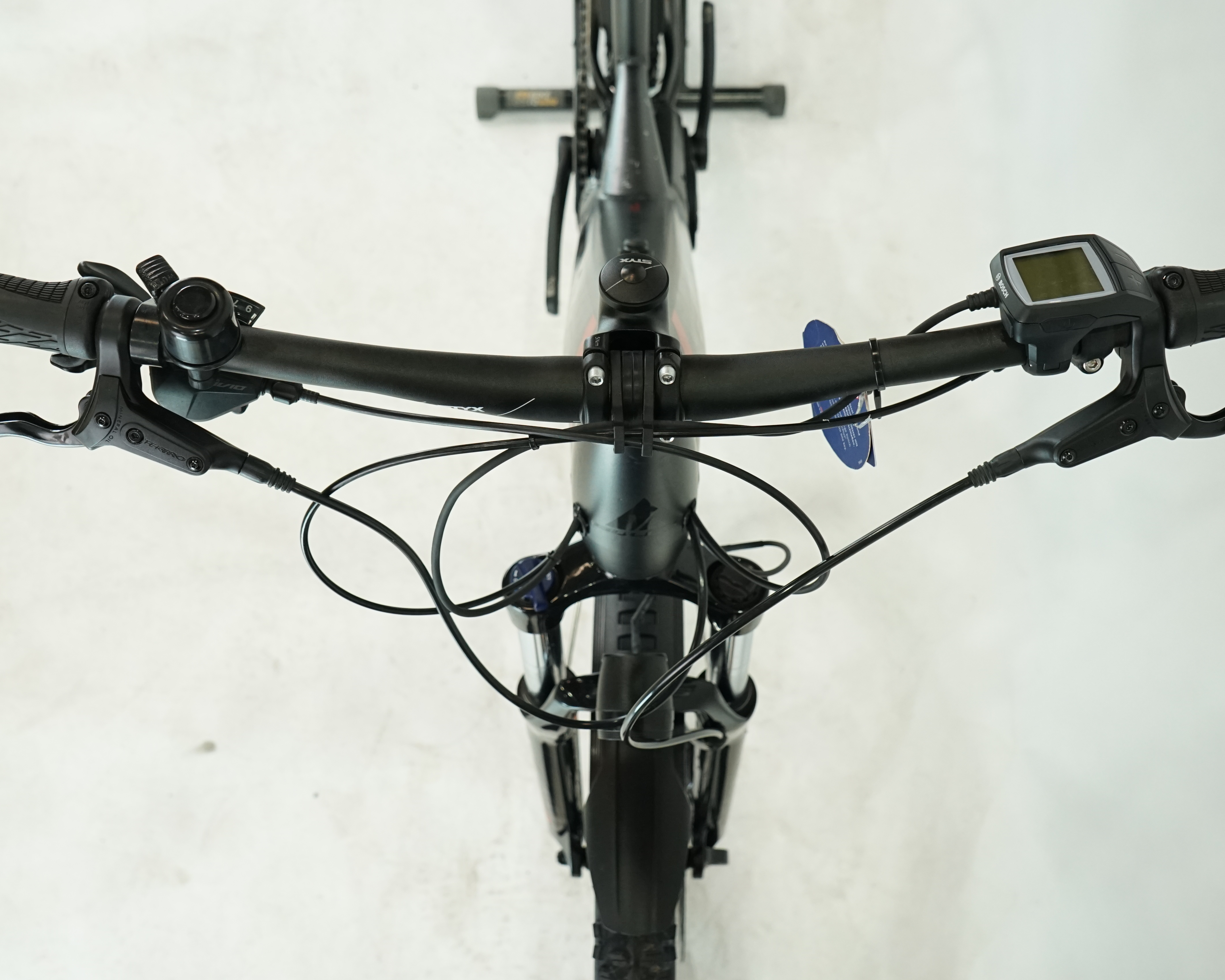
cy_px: 431
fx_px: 1341
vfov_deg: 40.1
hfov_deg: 49.1
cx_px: 623
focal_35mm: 37
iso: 1600
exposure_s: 1/200
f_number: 5.6
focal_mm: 28
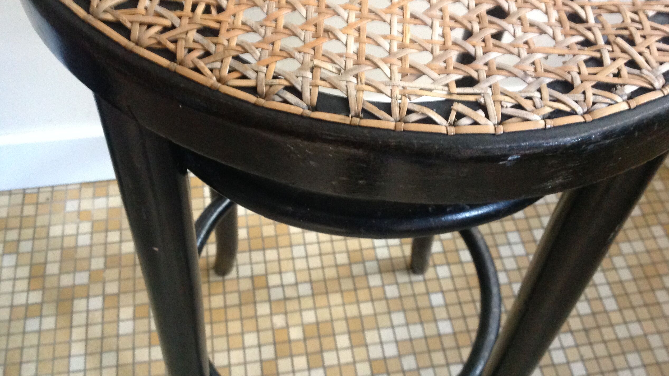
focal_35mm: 39
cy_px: 165
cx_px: 330
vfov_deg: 30.4
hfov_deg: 51.6
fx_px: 692
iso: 320
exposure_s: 1/15
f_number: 2.4
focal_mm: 4.28
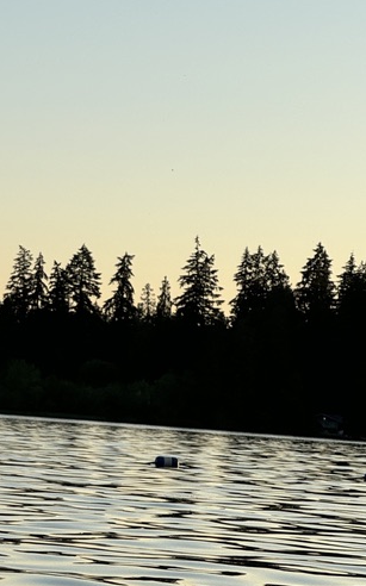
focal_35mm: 170
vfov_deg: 12.3
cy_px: 493
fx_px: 2716
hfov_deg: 7.7
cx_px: -41
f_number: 2.8
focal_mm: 9
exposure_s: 1/350
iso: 25
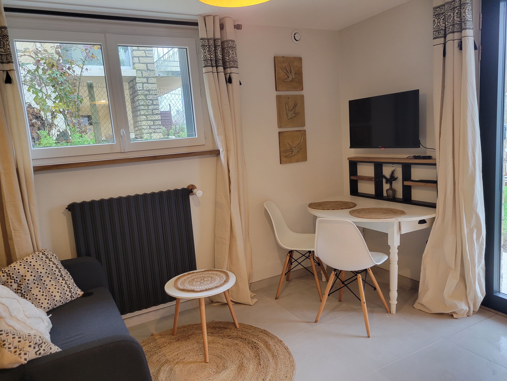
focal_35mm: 26
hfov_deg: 67.3
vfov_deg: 53.1
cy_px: 190
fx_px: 381
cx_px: 254
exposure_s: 1/50
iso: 200
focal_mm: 5.4
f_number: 1.8
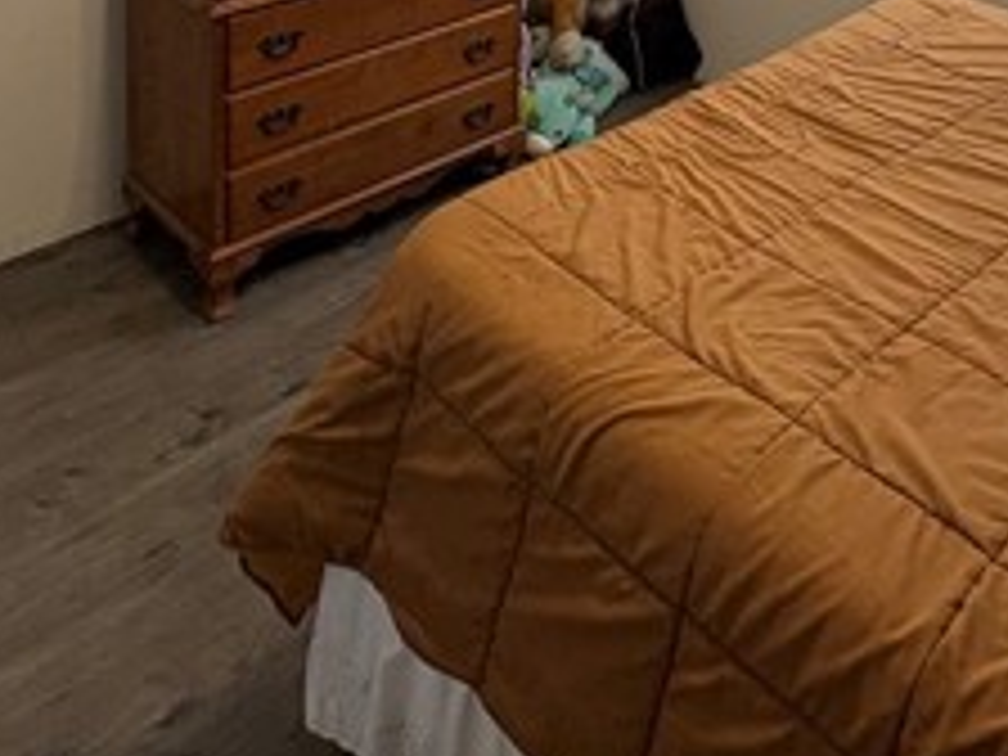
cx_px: 612
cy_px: -292
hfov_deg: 46.5
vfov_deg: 27.9
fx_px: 1165
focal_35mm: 40
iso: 125
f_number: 2.2
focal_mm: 2.22
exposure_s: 1/120
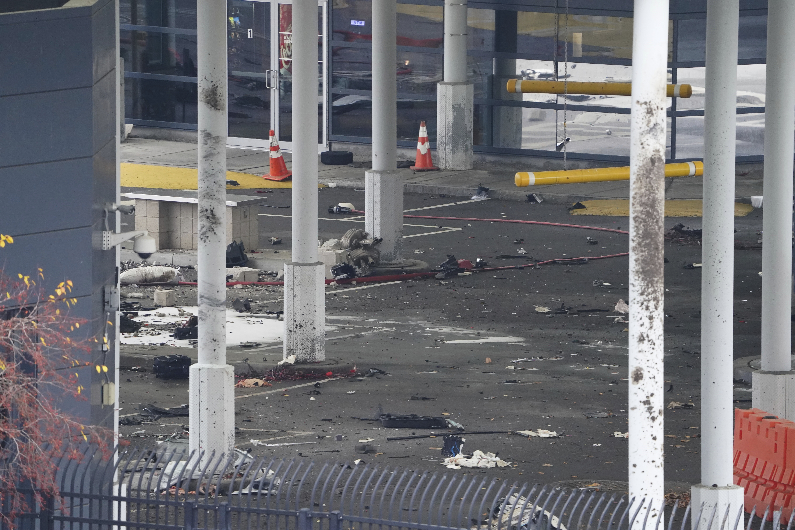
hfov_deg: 3.4
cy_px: 265
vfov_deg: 2.3
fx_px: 13249
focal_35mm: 600
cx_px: 398
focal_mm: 600
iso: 6400
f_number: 9
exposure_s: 1/200
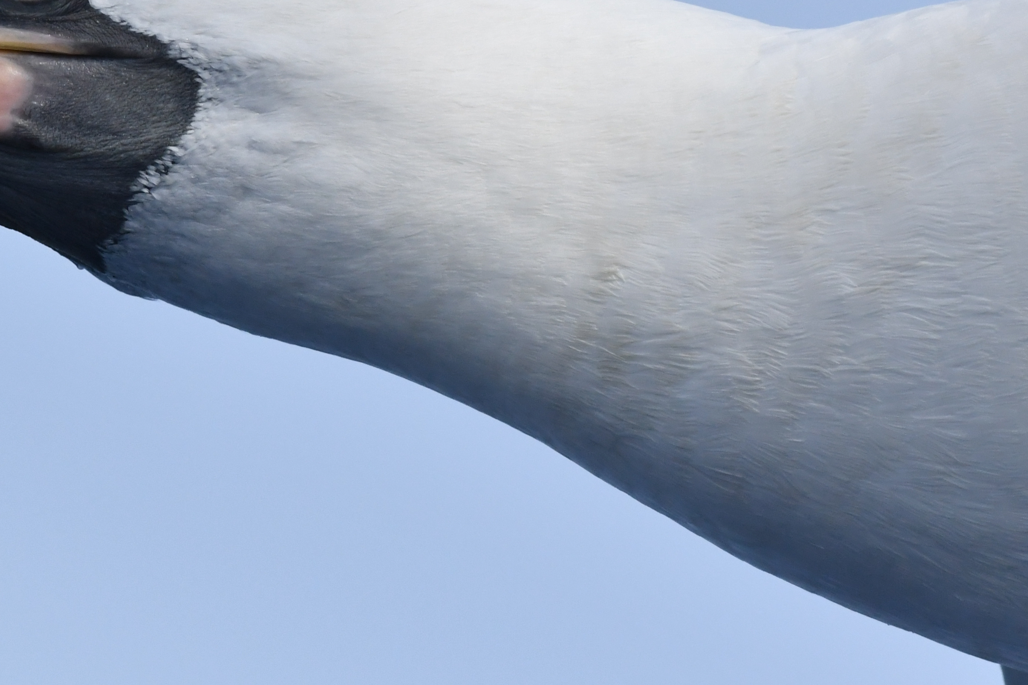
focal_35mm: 932
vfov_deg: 1.5
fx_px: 26612
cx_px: 400
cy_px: -5
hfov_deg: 2.2
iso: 1000
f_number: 10
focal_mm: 300
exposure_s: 1/3200
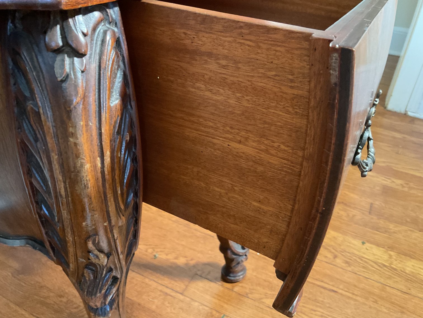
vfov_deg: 48.2
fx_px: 354
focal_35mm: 29
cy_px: 159
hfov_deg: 61.7
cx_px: 212
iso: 400
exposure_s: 1/30
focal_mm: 3
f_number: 1.8
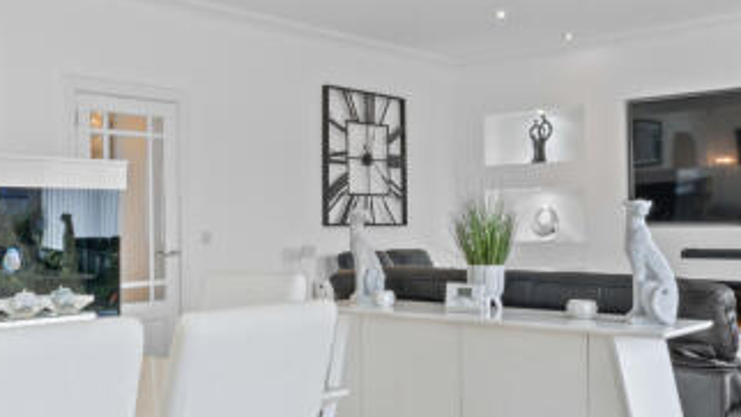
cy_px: 227
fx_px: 786
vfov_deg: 29.7
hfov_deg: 46.4
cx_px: 99
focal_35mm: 40
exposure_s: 1/2.5
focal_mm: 12
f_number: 14
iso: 800
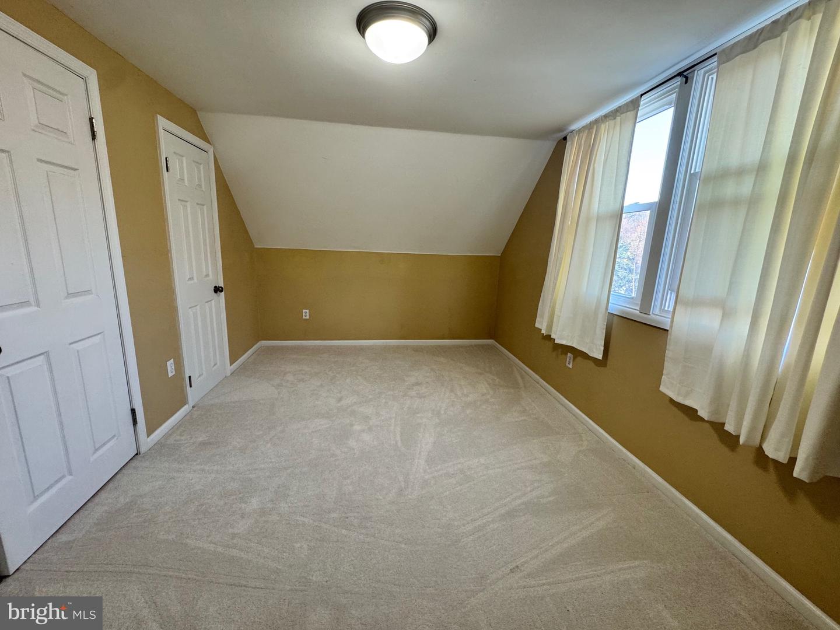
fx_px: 340
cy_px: 315
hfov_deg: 102.1
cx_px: 420
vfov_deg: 85.7
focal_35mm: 14
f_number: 2.2
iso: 160
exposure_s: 1/60
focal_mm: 2.22
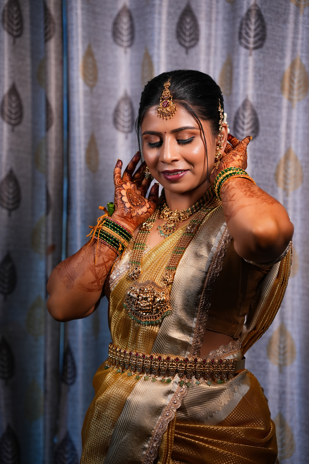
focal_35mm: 85
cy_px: 232
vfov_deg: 23.9
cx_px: 154
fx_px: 1094
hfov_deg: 16.1
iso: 250
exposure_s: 1/200
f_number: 2.8
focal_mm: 85
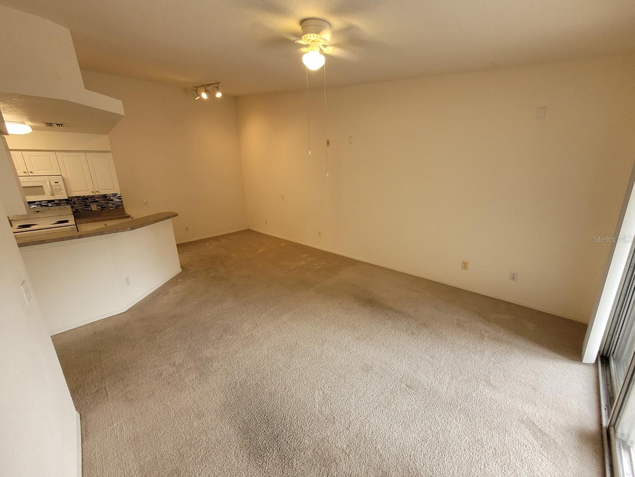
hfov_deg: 106.2
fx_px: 238
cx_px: 318
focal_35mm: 13
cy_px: 238
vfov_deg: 89.9
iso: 160
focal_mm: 1.74
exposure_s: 1/60
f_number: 2.2
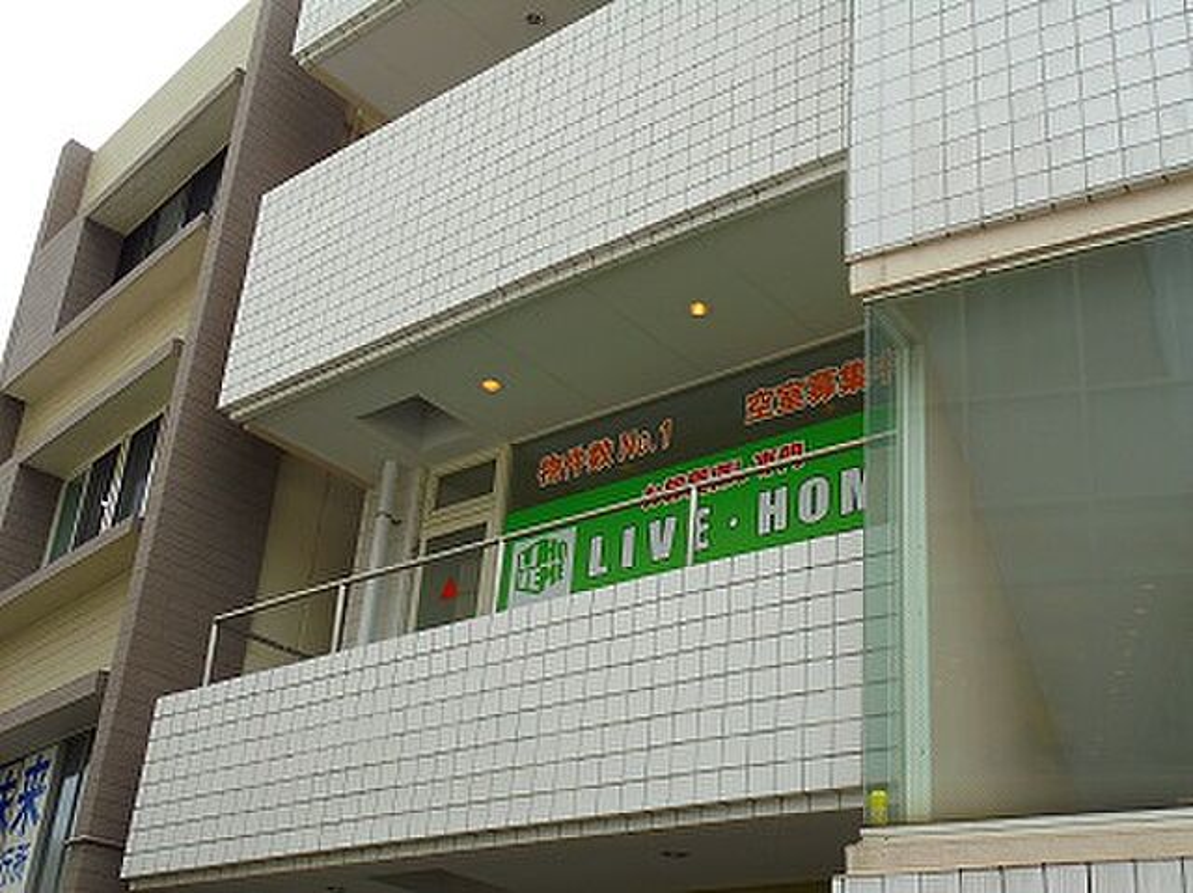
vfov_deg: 33.6
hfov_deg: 43.9
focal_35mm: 43
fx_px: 1481
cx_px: 596
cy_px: 446
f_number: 4.5
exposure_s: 1/160
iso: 100
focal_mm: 7.8
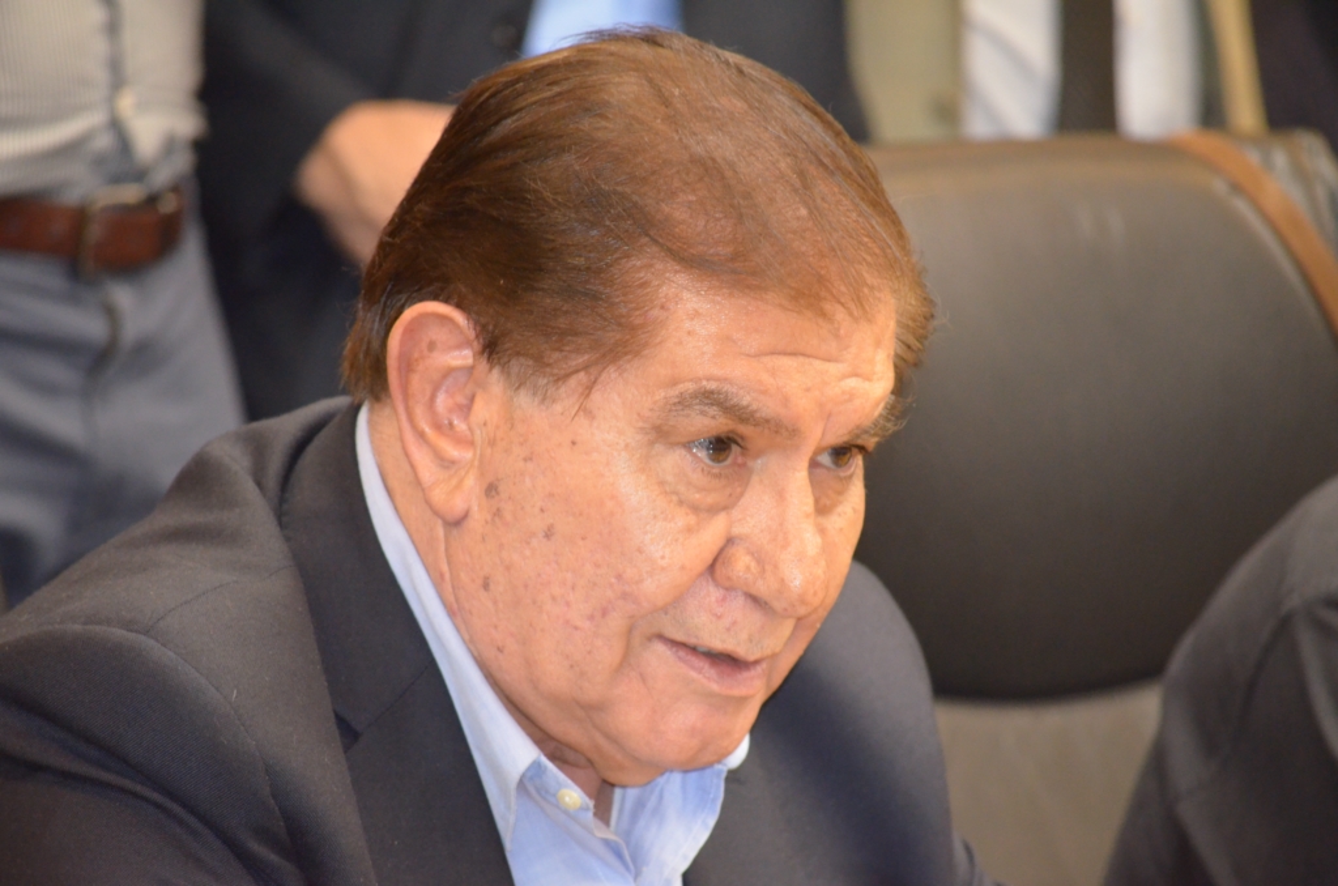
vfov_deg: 5.7
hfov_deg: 8.6
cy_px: 443
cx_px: 669
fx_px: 8901
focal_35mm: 240
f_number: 5.3
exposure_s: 1/60
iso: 3200
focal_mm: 160
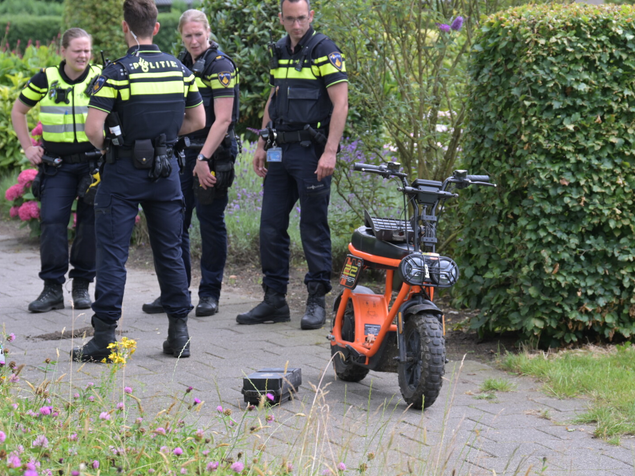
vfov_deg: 10.9
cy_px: 227
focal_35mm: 136
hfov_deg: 14.5
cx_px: 287
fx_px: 2495
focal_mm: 105
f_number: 6.3
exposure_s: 1/125
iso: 160
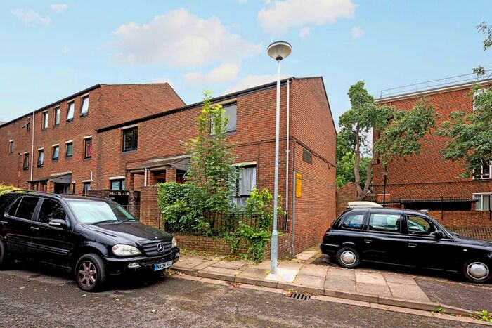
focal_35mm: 18
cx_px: 246
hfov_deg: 90.0
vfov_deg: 67.4
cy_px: 164
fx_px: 246
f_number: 8
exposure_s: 1/60
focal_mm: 18
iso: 100
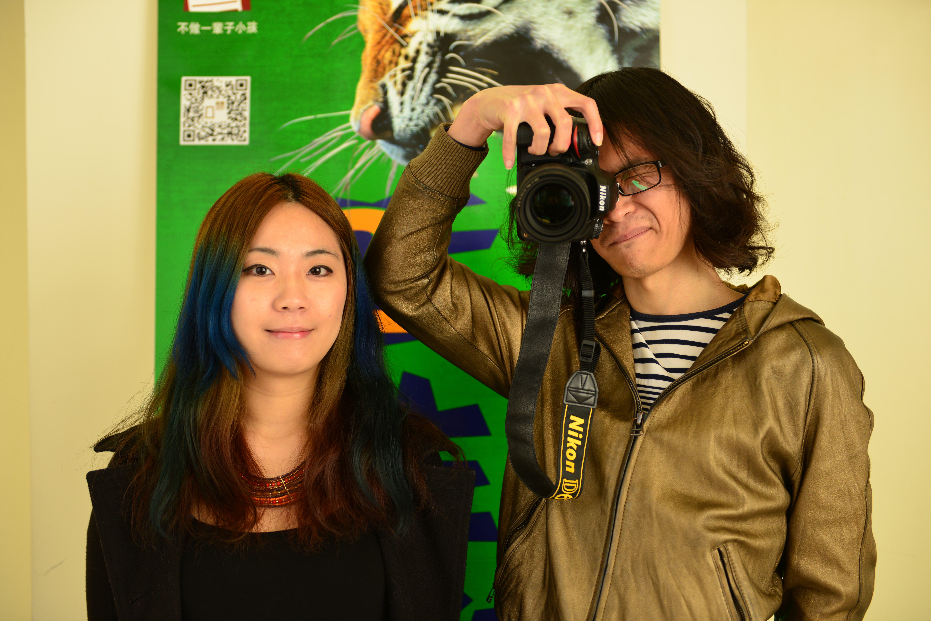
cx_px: 466
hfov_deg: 39.6
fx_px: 1293
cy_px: 310
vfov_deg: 27.0
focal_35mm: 50
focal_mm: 50
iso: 400
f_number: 2.8
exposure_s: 1/320
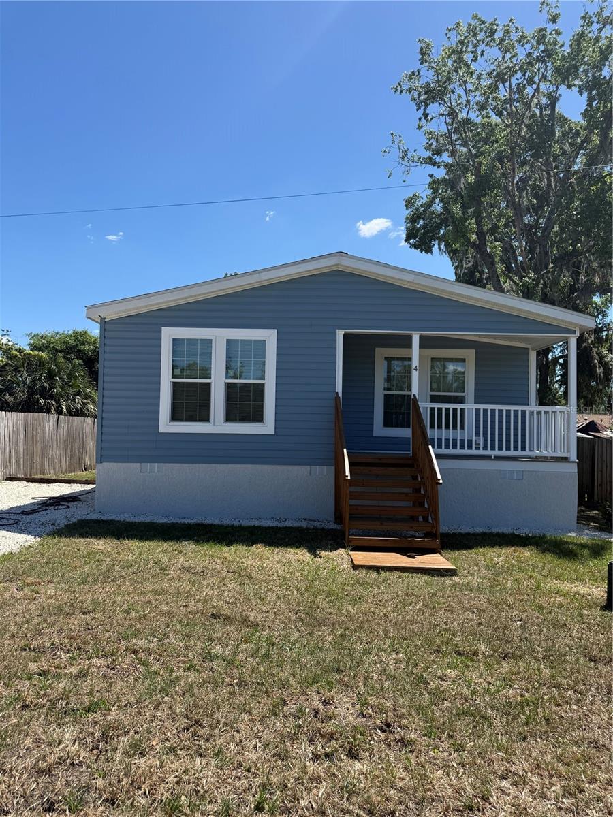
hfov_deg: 56.8
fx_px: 567
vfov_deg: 71.6
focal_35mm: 24
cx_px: 306
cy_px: 408
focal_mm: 6.76
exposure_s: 1/3759
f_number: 1.78
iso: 80
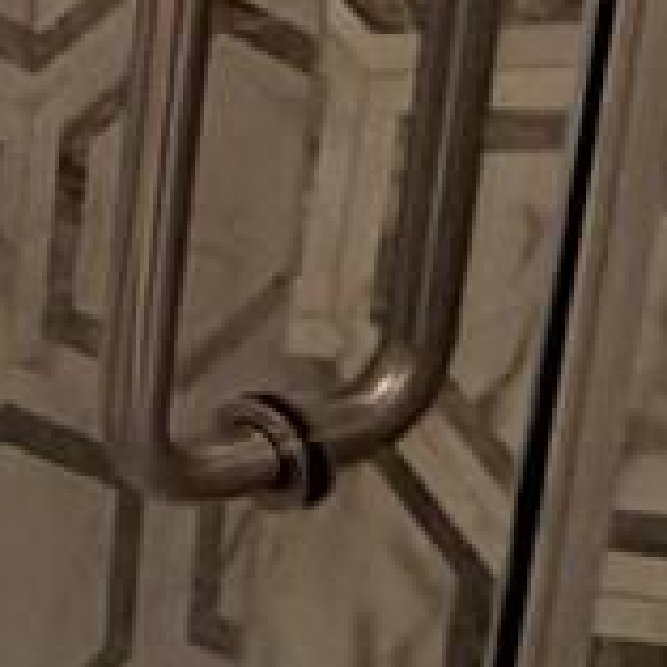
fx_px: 2747
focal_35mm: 126
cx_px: -1398
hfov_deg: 10.0
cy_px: -816
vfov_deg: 11.8
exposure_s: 1/120
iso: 250
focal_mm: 2.22
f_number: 2.2
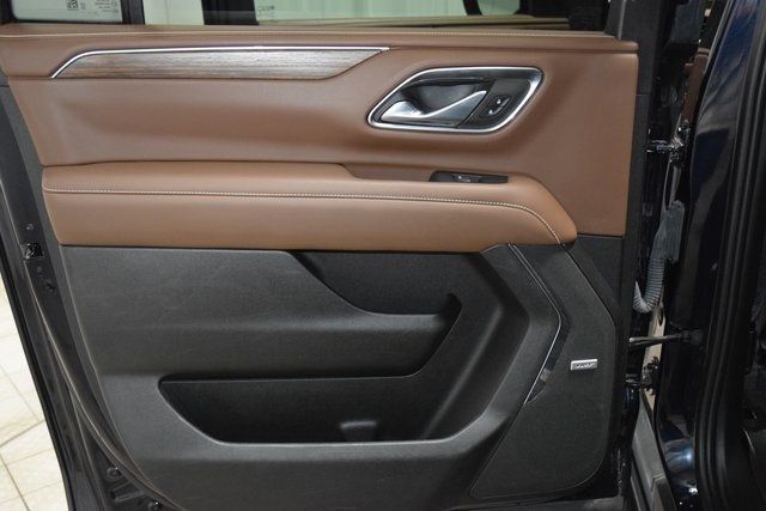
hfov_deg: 51.3
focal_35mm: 38
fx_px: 798
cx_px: 383
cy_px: 256
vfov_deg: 35.5
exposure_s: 1/60
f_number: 3.8
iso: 3200
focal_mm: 25
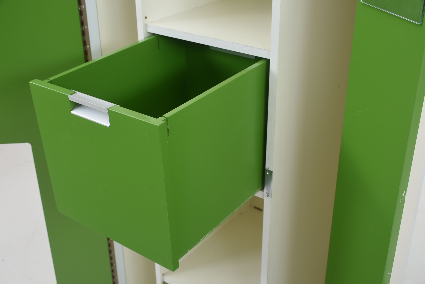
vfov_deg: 28.1
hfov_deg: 41.1
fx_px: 567
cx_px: 212
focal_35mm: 48
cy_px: 142
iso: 200
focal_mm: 32
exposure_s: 1/160
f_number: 9
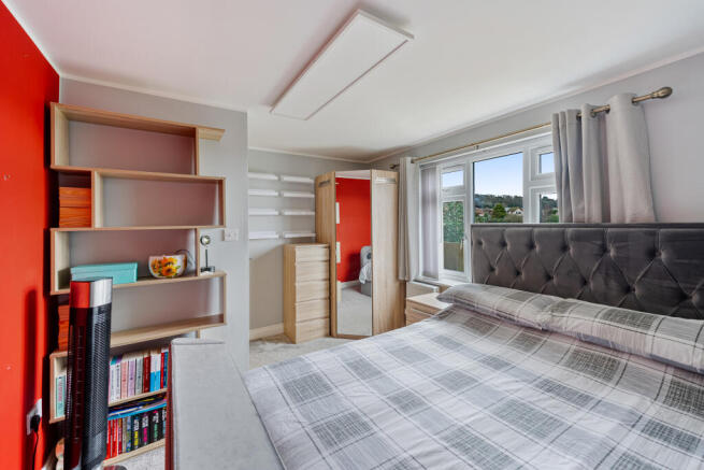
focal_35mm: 14
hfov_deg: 104.2
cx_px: 352
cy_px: 235
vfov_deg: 81.2
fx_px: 274
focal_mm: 14
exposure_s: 1/40
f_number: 7.1
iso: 320
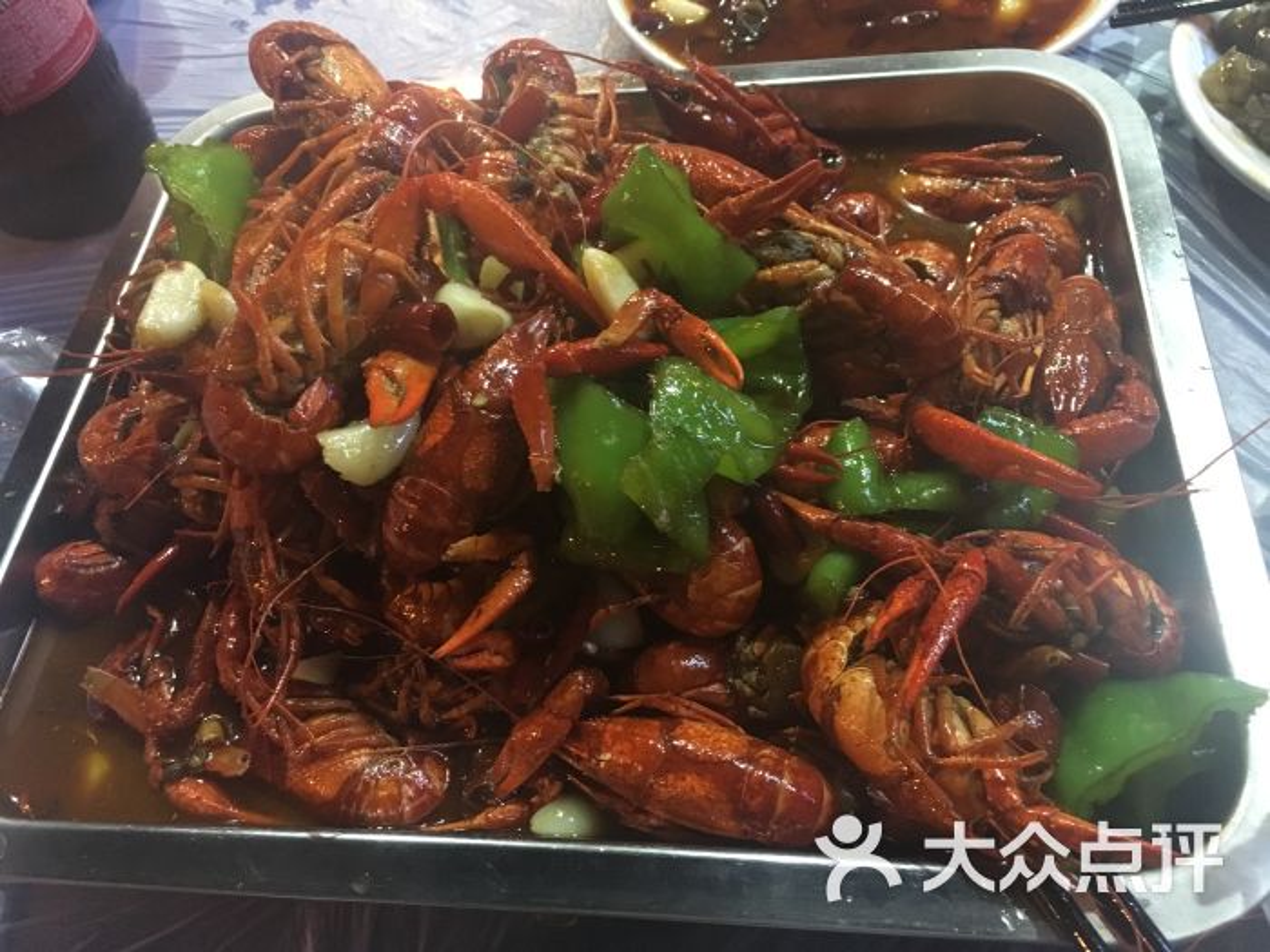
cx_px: 635
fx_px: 1064
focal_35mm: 29
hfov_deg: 61.7
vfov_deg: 48.2
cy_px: 476
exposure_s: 1/17
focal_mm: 4.15
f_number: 2.2
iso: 320
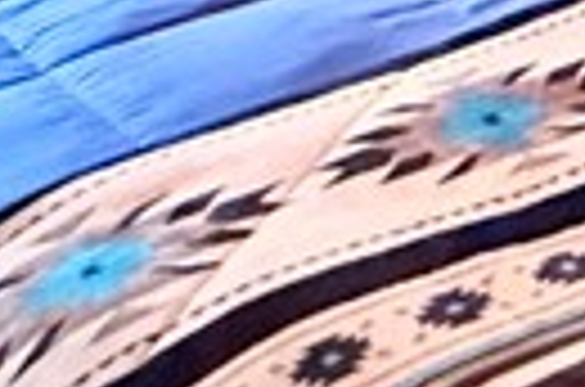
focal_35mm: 115
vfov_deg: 9.2
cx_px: 945
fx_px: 1864
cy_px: -810
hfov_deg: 16.0
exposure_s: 1/24
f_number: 2.2
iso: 2500
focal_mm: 2.22
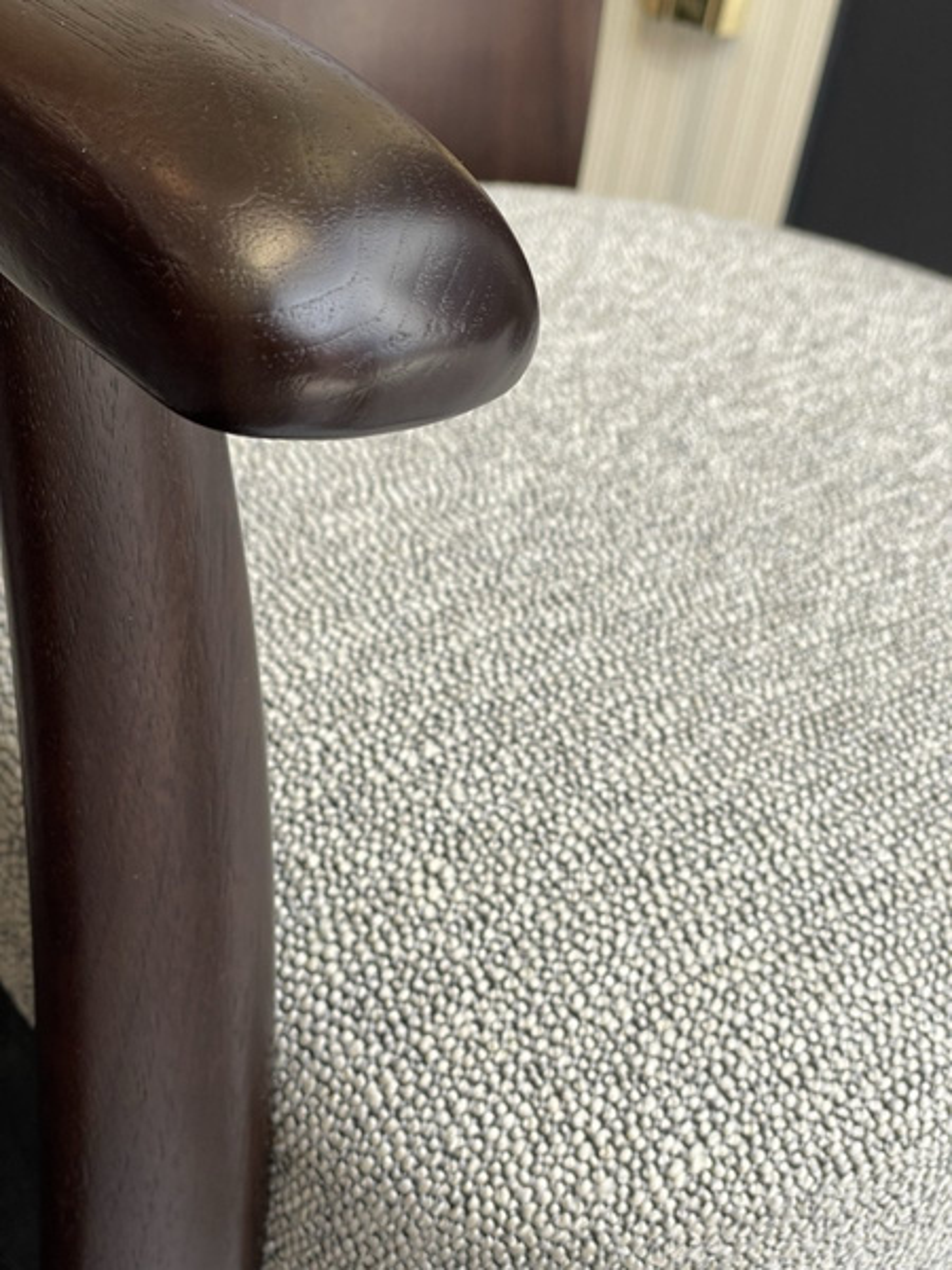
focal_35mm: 52
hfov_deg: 28.0
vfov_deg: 36.8
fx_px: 1907
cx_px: 476
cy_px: 635
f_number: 2
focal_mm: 6
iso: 40
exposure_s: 1/100
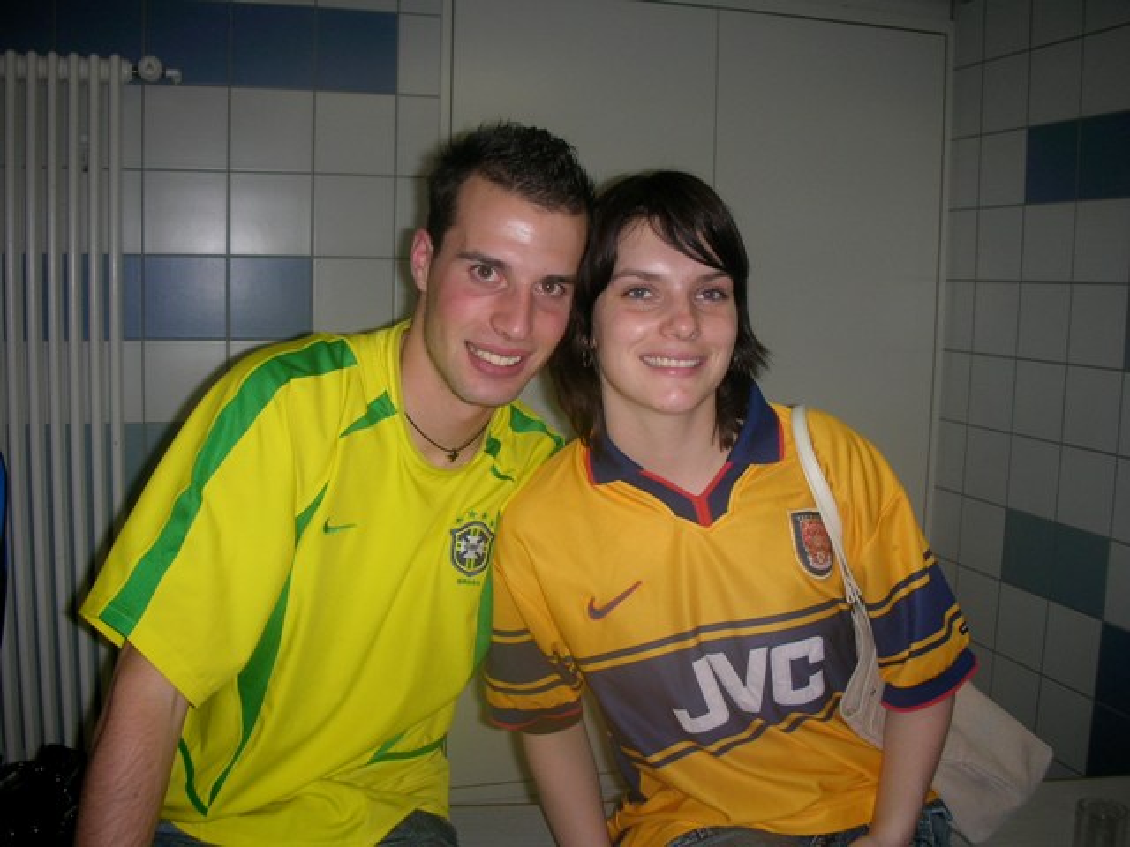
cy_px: 424
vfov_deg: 40.7
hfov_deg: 52.6
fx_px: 1143
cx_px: 565
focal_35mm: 35
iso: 50
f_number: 3
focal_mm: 5.8
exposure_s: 1/60.1
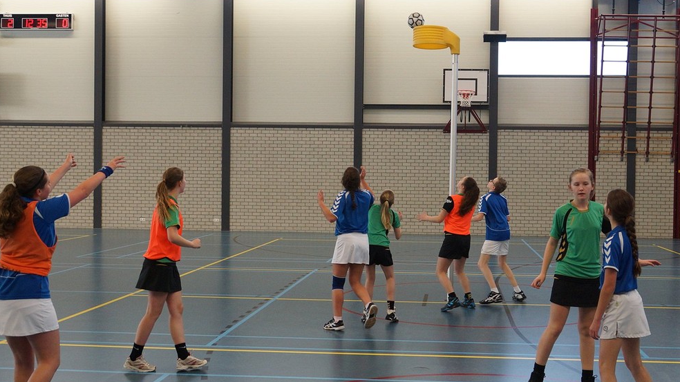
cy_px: 229
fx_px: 649
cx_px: 329
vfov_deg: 32.7
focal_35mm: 36
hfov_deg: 55.3
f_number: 3.2
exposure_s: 1/250
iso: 800
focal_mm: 22
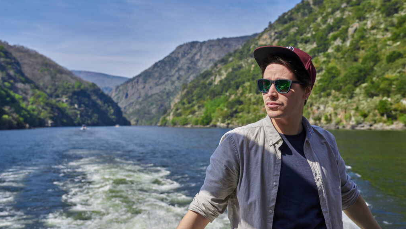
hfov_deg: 54.0
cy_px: 114
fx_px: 398
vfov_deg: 32.0
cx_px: 203
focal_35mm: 37
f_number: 5
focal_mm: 35
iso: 400
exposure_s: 1/2000
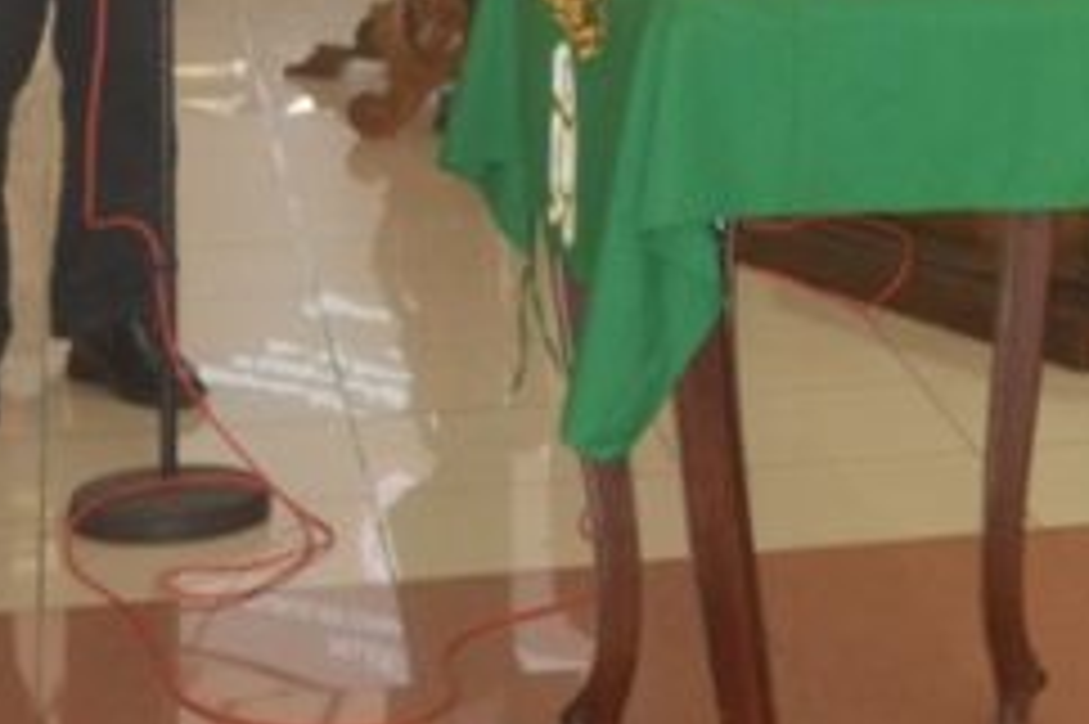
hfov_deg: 14.4
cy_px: -250
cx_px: 1908
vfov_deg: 10.5
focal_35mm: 127
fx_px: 3839
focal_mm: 20
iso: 1100
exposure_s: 1/60
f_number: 3.5
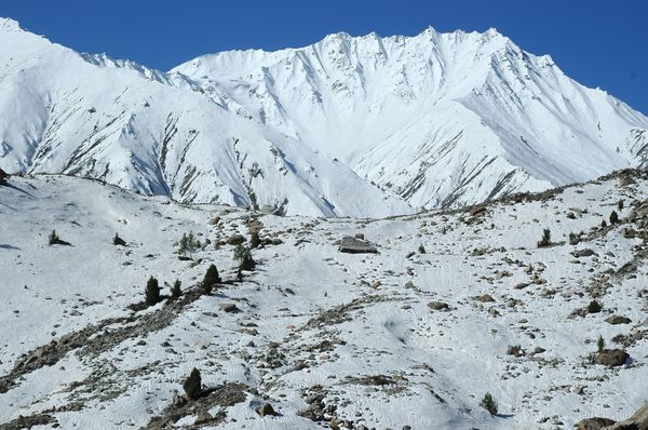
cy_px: 215
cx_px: 324
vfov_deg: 18.1
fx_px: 1348
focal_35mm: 75
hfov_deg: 27.0
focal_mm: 50
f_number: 8
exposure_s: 1/1000
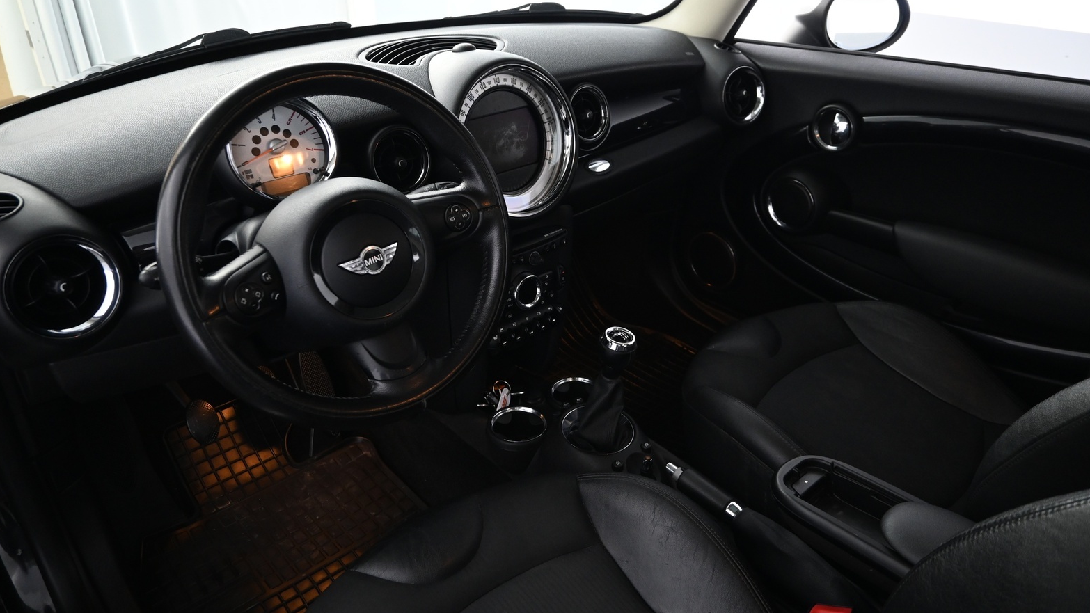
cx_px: 544
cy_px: 295
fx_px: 751
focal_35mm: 26
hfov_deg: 71.9
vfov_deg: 44.4
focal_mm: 16
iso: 1600
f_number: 3.5
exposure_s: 1/15
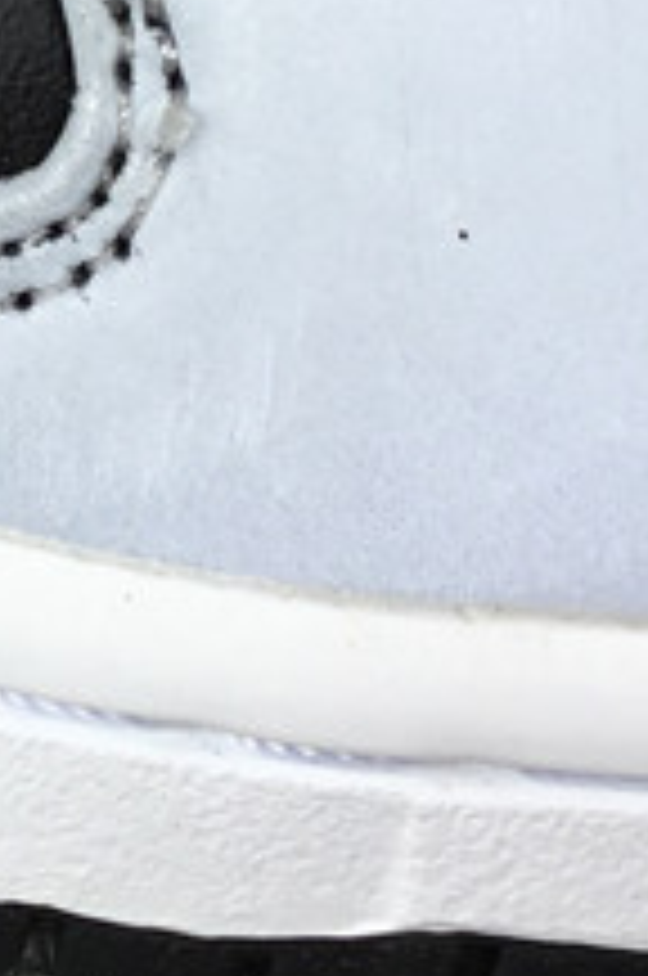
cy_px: -173
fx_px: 3629
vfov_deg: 14.8
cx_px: -306
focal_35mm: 134
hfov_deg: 9.9
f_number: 2.4
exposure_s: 1/297
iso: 25
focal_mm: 3.3
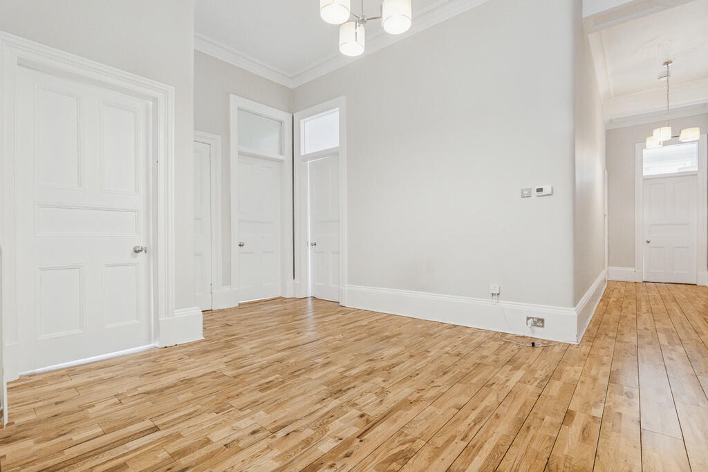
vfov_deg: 73.8
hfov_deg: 96.7
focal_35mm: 16
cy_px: 236
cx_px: 354
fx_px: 315
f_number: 7.1
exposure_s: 1/50
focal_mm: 16
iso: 4000
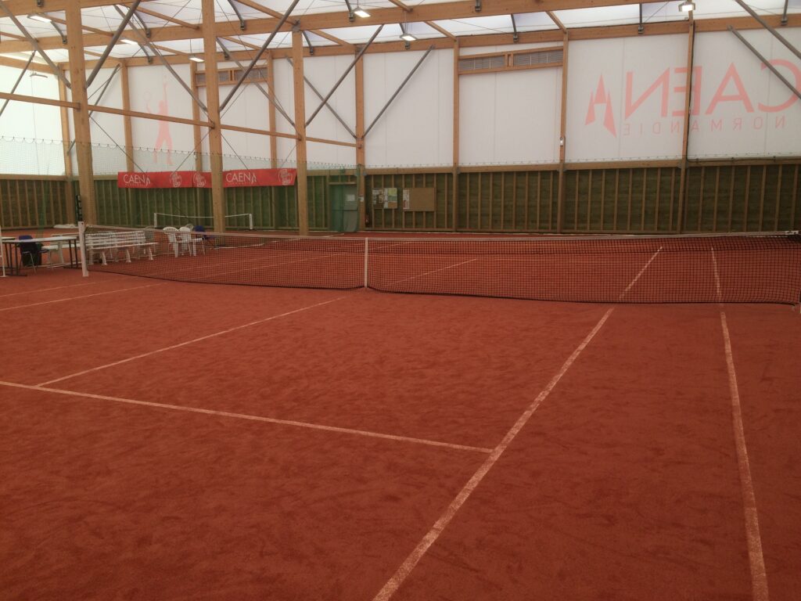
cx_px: 400
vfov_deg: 48.2
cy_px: 300
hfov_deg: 61.7
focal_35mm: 29
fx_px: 671
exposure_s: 1/394
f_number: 2.2
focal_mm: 4.15
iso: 32
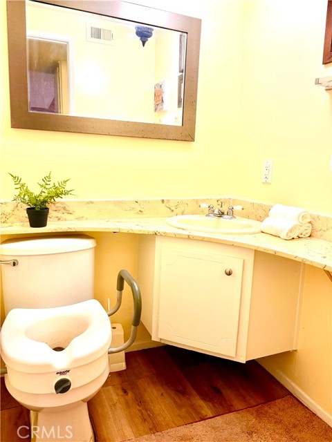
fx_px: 332
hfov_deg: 53.1
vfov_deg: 67.3
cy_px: 221
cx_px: 166
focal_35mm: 26
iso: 125
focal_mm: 5.96
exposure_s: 1/60
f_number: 1.6
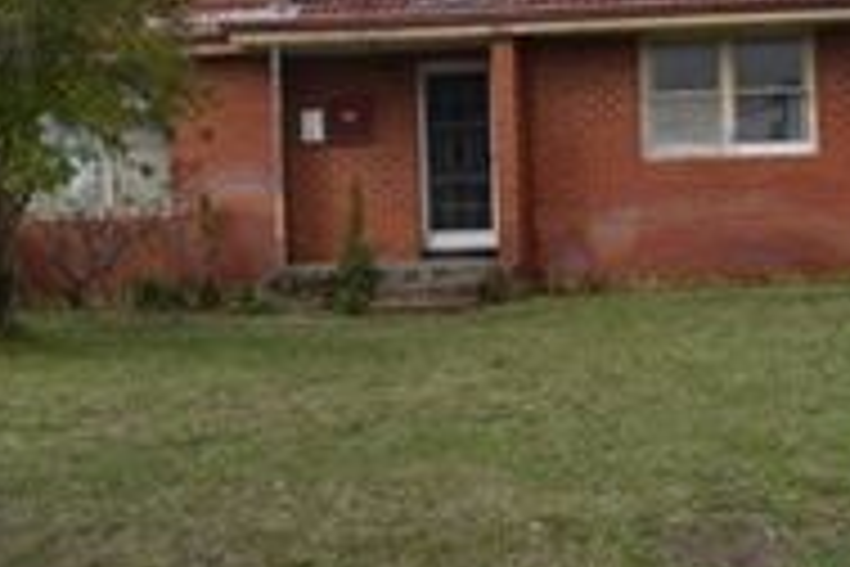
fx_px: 1582
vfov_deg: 20.3
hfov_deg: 30.1
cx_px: 454
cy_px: 250
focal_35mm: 67
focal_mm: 18
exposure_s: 1/200
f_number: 6.3
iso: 100
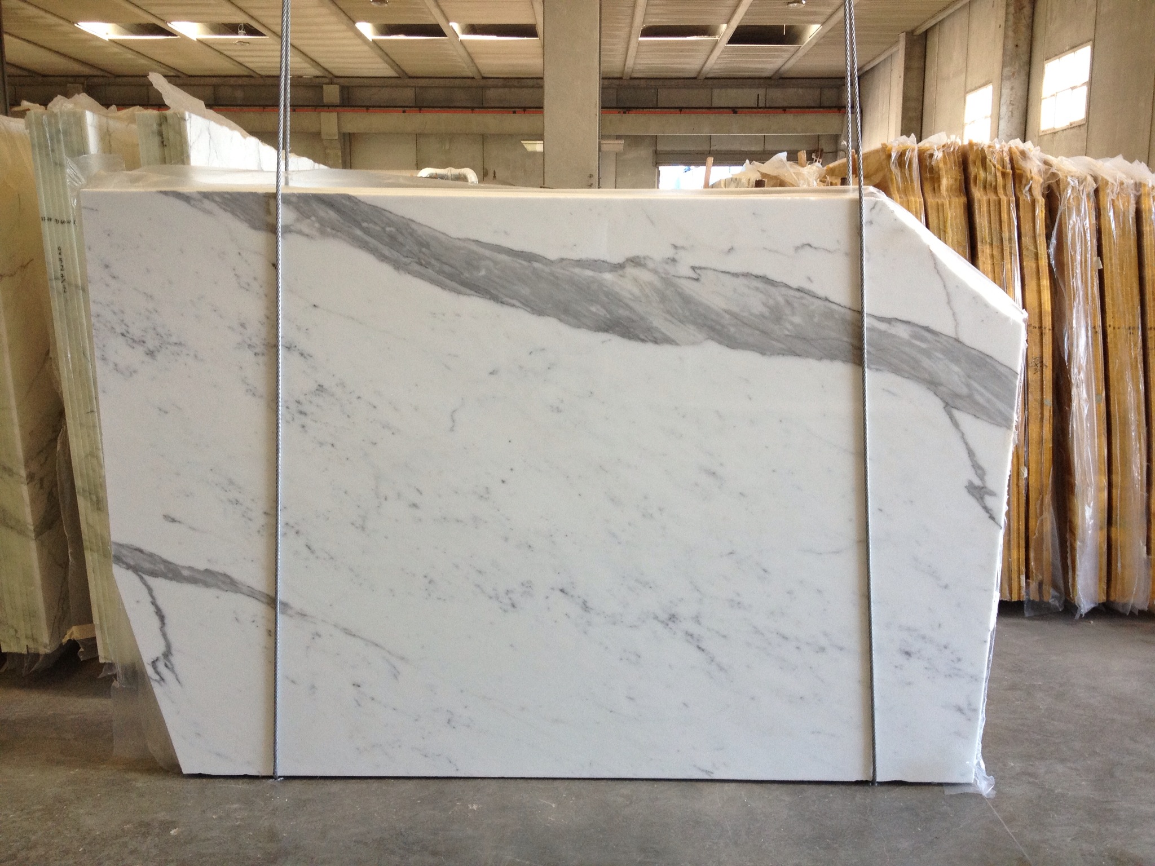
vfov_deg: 40.7
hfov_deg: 52.6
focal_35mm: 35
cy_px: 433
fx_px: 1168
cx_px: 578
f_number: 2.4
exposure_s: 1/120
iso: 100
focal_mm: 4.28
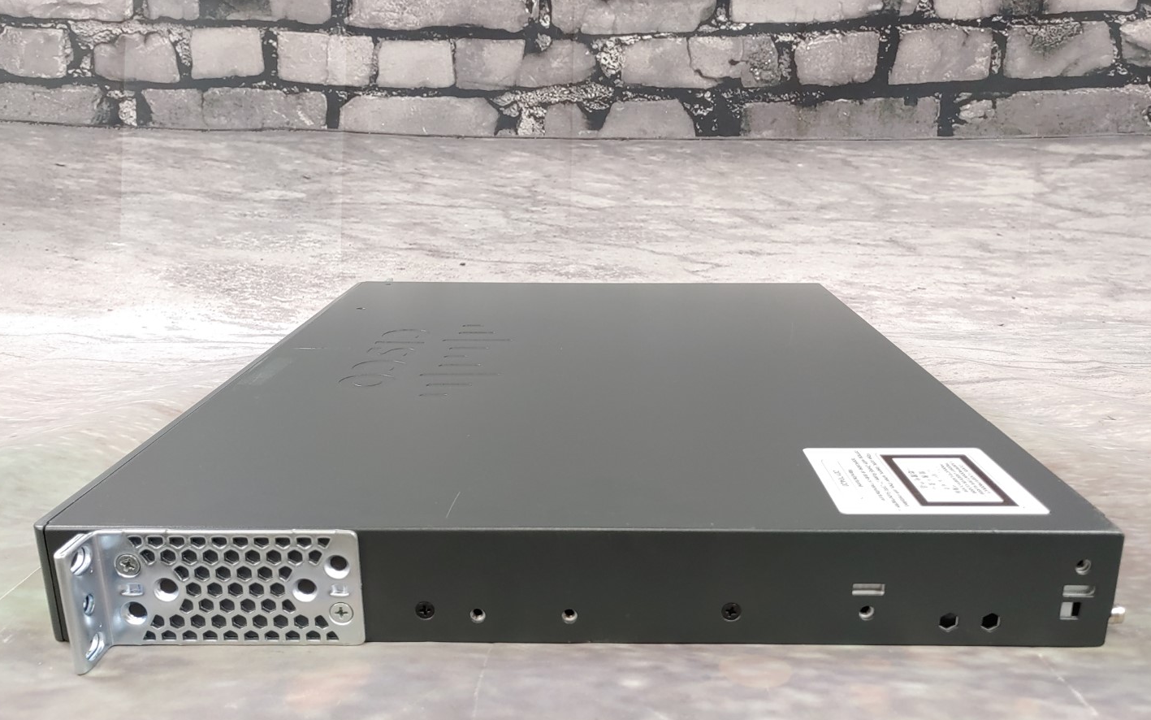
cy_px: 371
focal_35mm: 28
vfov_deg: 44.5
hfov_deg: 66.5
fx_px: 878
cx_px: 576
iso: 100
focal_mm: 4.36
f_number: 1.8
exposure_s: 1/60
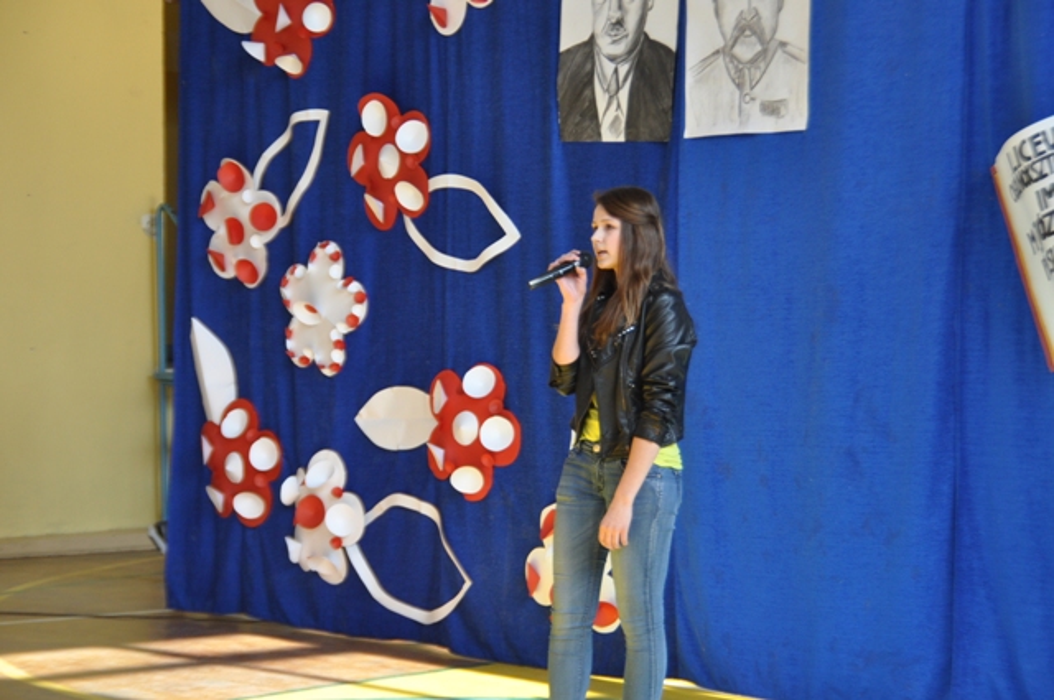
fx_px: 2983
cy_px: 350
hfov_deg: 20.0
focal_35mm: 102
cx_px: 527
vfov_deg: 13.4
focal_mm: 68
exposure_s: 1/250
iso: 640
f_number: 5.3
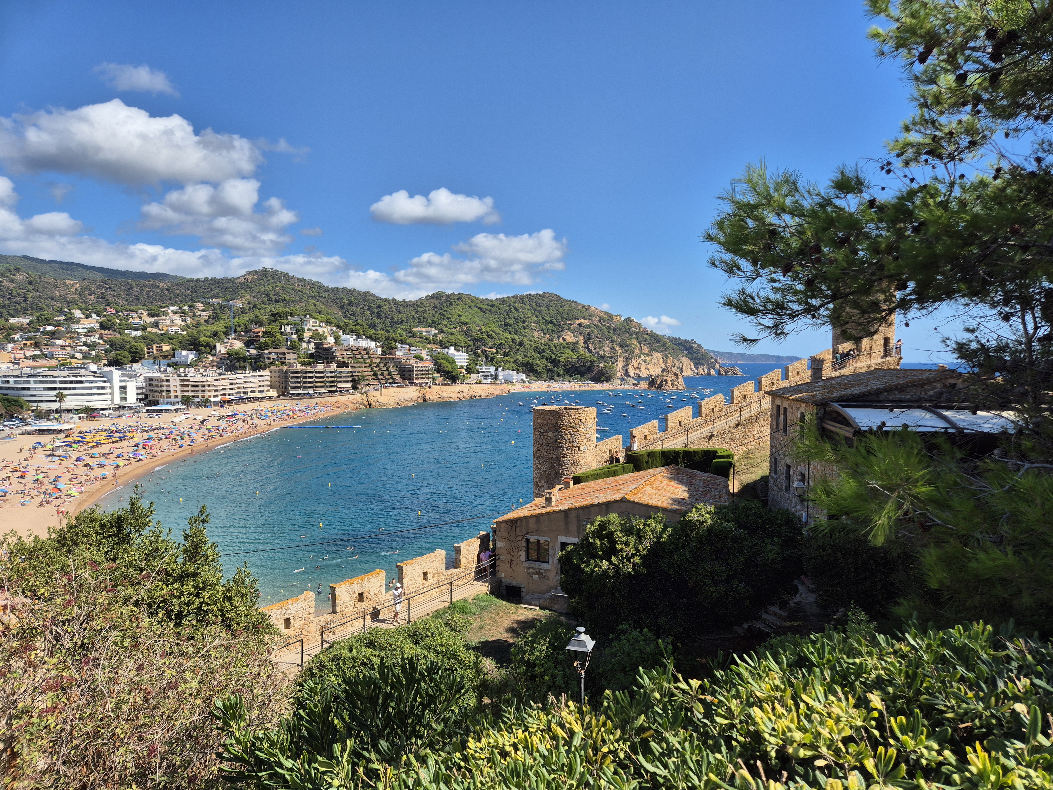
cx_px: 526
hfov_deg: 73.9
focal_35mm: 23
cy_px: 395
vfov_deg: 58.9
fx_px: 700
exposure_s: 1/1720
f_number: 1.8
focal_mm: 5.4
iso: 25
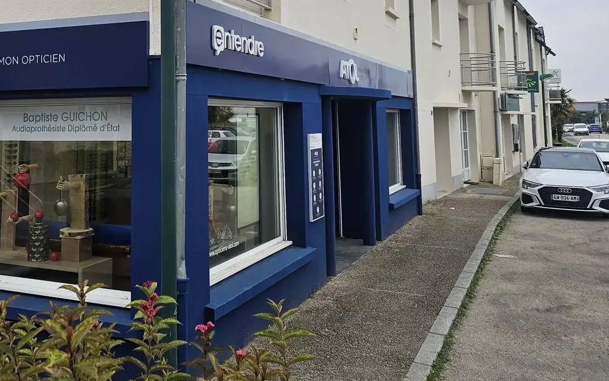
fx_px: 681
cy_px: 54
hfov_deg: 46.8
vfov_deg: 30.2
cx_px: 168
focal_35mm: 41
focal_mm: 6.3
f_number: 1.7
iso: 25
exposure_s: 1/180
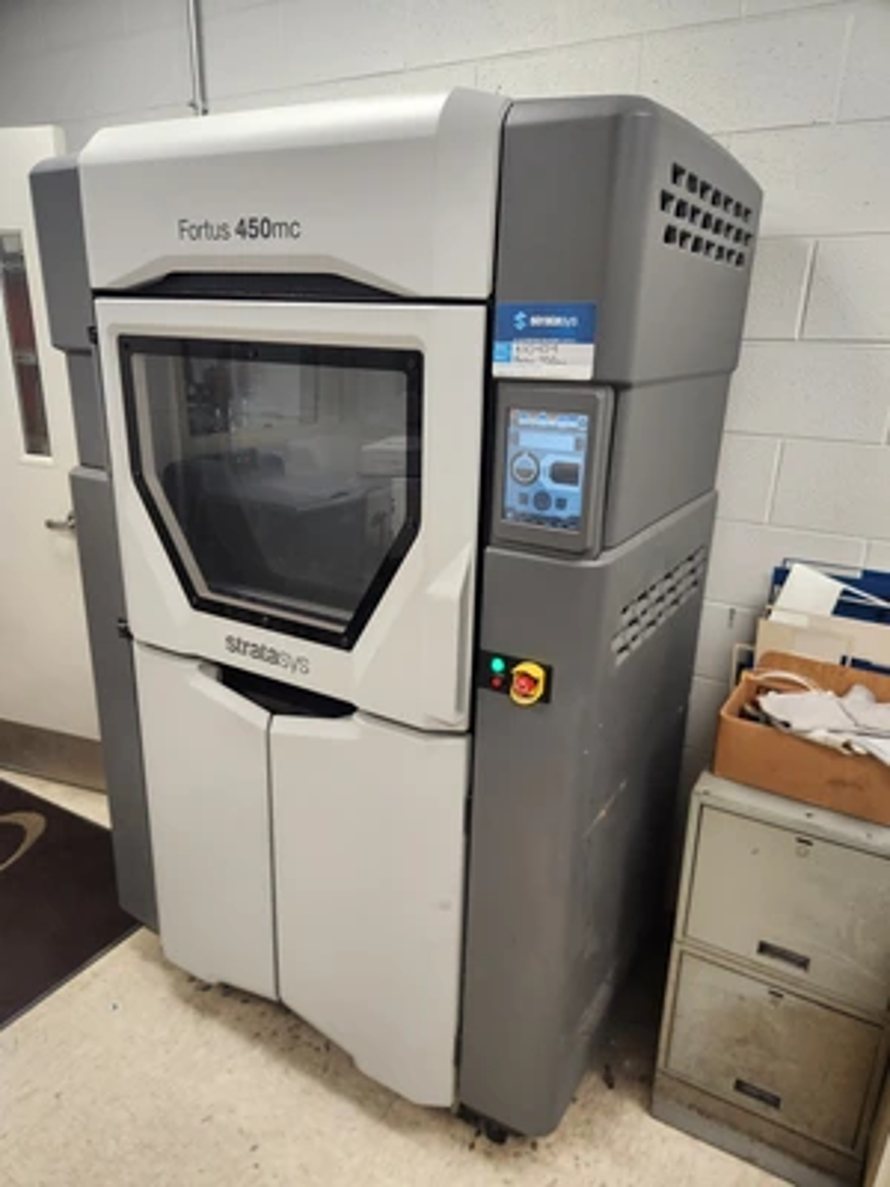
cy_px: 594
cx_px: 445
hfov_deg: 58.9
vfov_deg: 73.9
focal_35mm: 23
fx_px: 788
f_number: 1.8
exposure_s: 1/120
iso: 250
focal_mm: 5.4
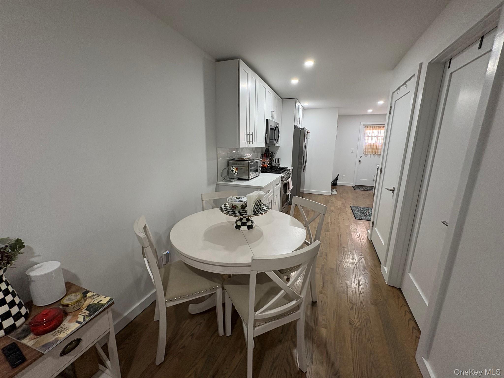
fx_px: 204
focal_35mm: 14
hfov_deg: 102.1
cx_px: 252
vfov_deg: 85.7
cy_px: 189
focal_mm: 2.22
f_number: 2.2
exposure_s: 1/60
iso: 160
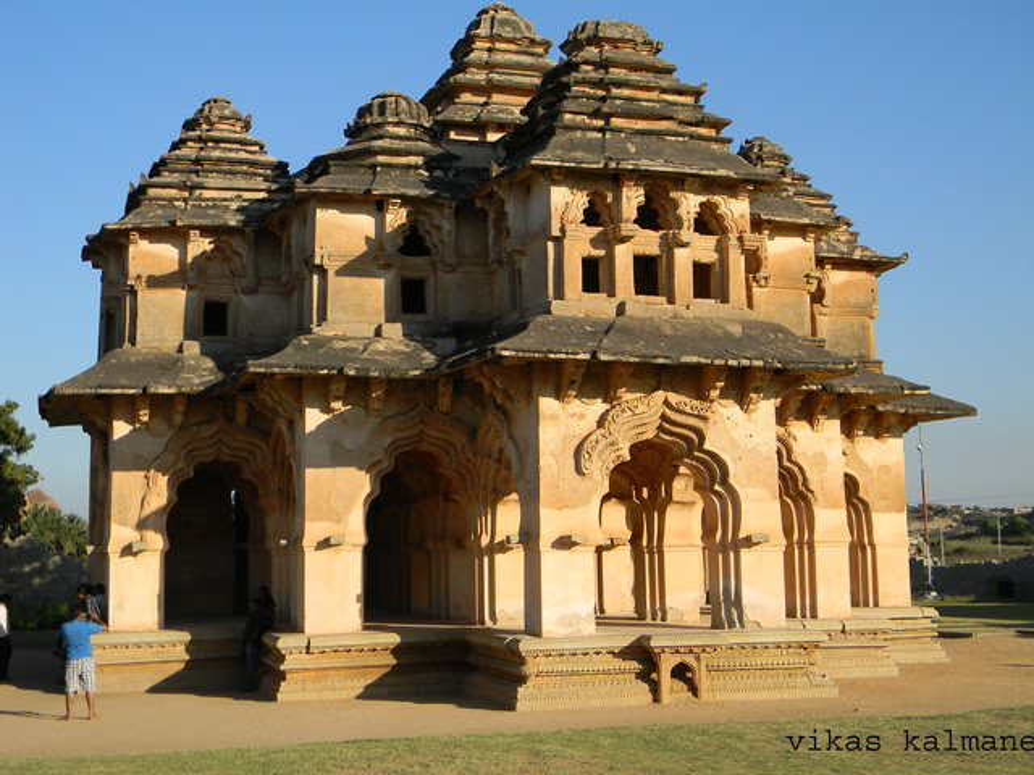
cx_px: 517
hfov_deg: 40.4
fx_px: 1404
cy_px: 388
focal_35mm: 47
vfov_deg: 30.9
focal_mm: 8.6
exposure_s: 1/692
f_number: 3.9
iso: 80
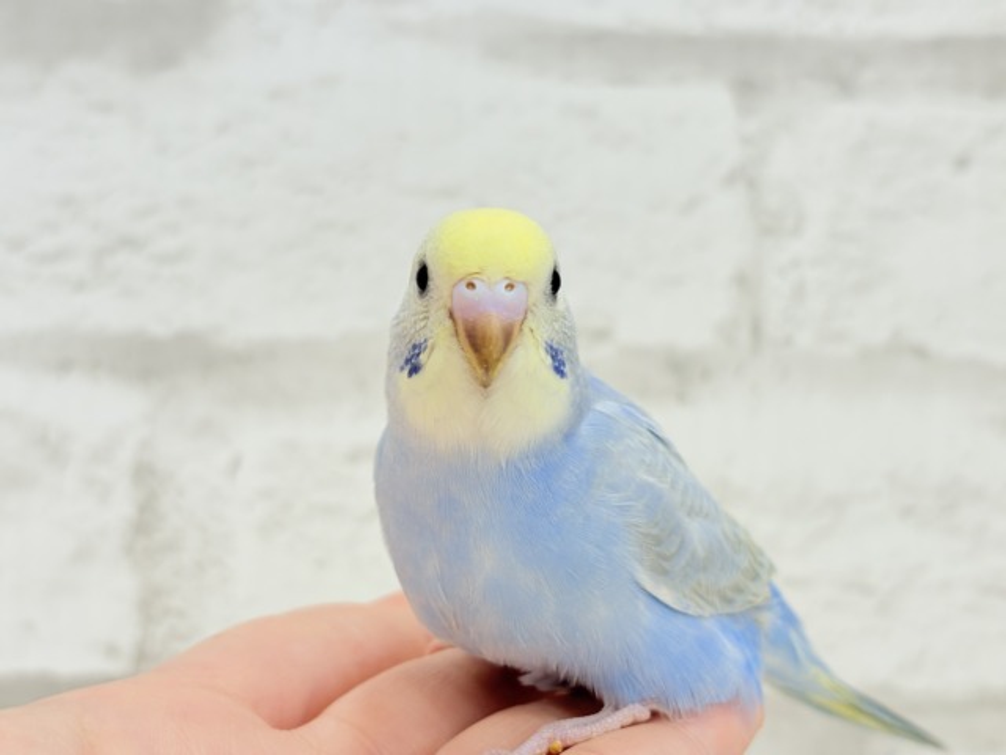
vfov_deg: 28.0
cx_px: 503
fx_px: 1511
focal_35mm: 52
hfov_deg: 36.8
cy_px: 378
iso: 64
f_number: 1.6
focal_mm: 5.96
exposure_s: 1/100
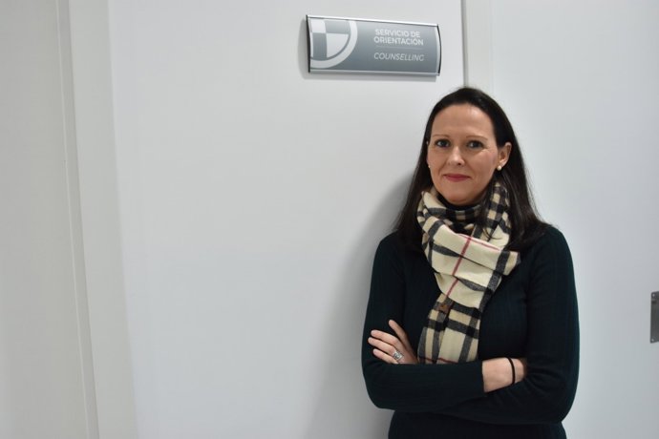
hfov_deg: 59.5
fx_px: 577
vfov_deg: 41.7
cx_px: 330
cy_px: 220
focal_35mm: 32
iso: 800
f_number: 5
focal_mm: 21
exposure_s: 1/100
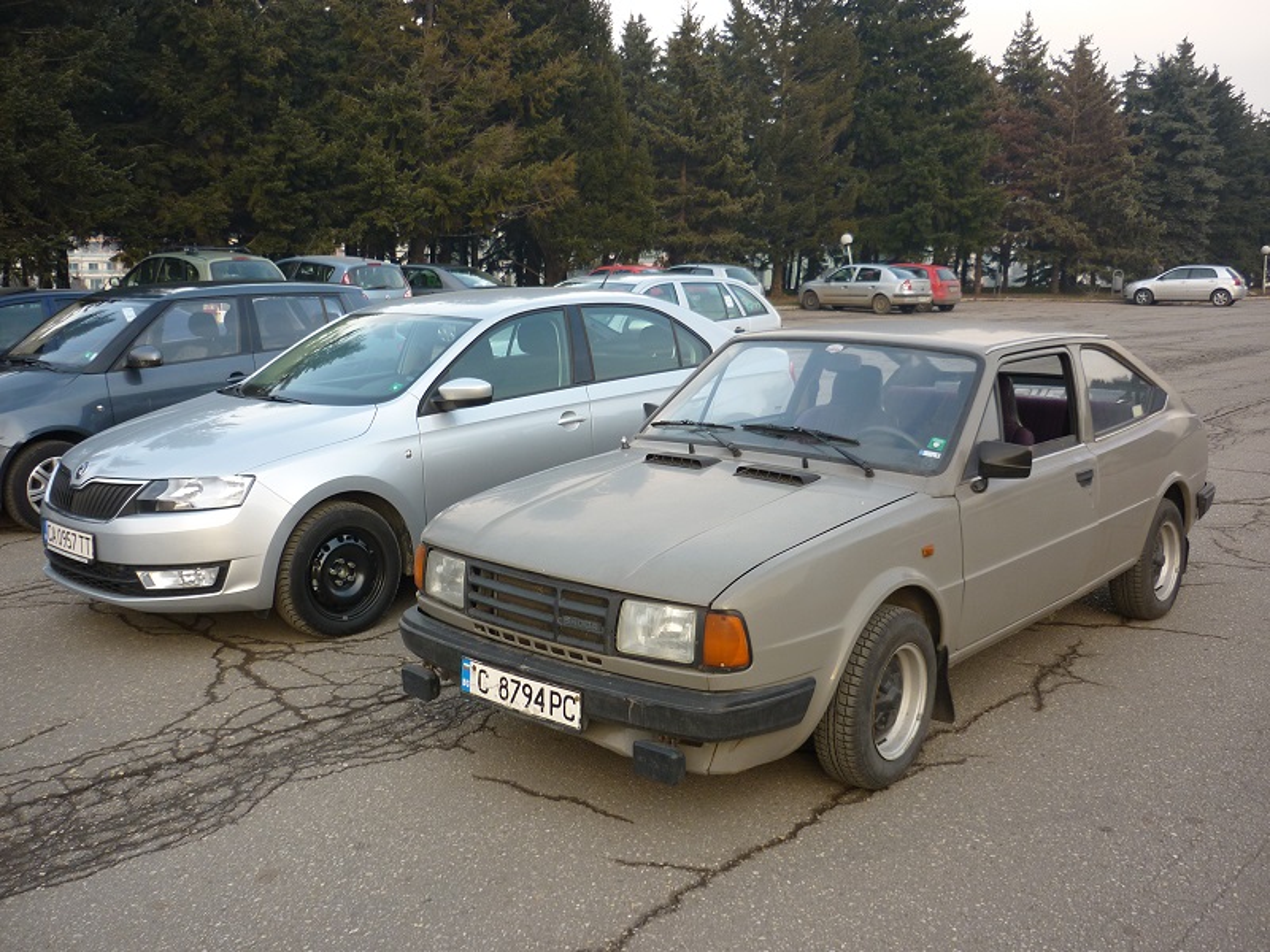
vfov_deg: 42.9
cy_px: 476
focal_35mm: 33
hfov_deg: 55.4
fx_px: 1211
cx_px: 635
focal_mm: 5.5
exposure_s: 1/125
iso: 80
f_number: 2.8
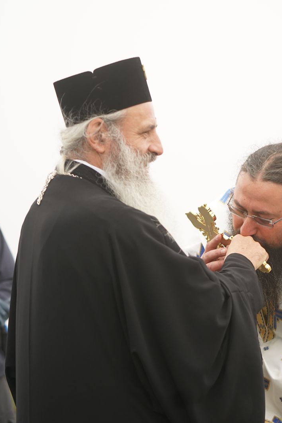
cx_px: 214
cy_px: 211
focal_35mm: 106
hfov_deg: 12.9
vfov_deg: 19.3
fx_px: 1246
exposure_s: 1/800
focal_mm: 70
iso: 640
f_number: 2.8
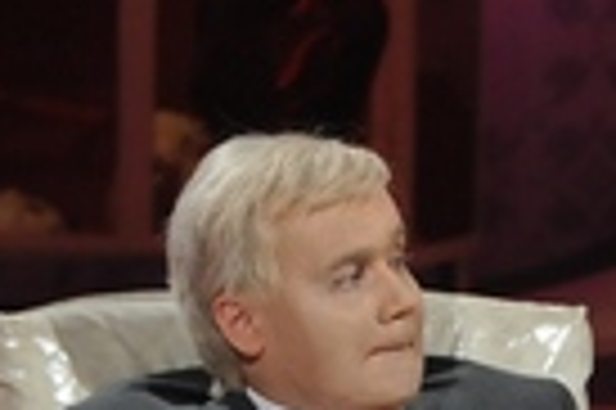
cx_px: 1511
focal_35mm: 593
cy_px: 586
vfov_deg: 2.3
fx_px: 10135
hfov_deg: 3.4
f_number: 4.5
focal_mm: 116
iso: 2000
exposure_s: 1/160
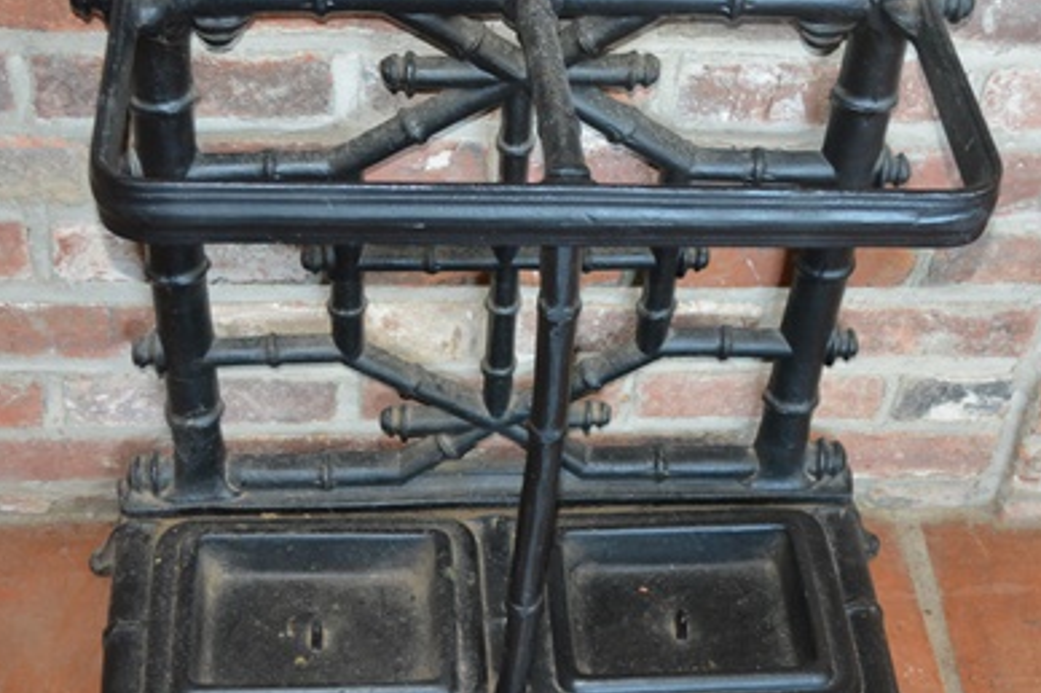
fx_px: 1878
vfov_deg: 20.9
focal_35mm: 65
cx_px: 574
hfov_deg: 31.0
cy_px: 384
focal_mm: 28
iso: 1800
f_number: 4.5
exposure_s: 1/60
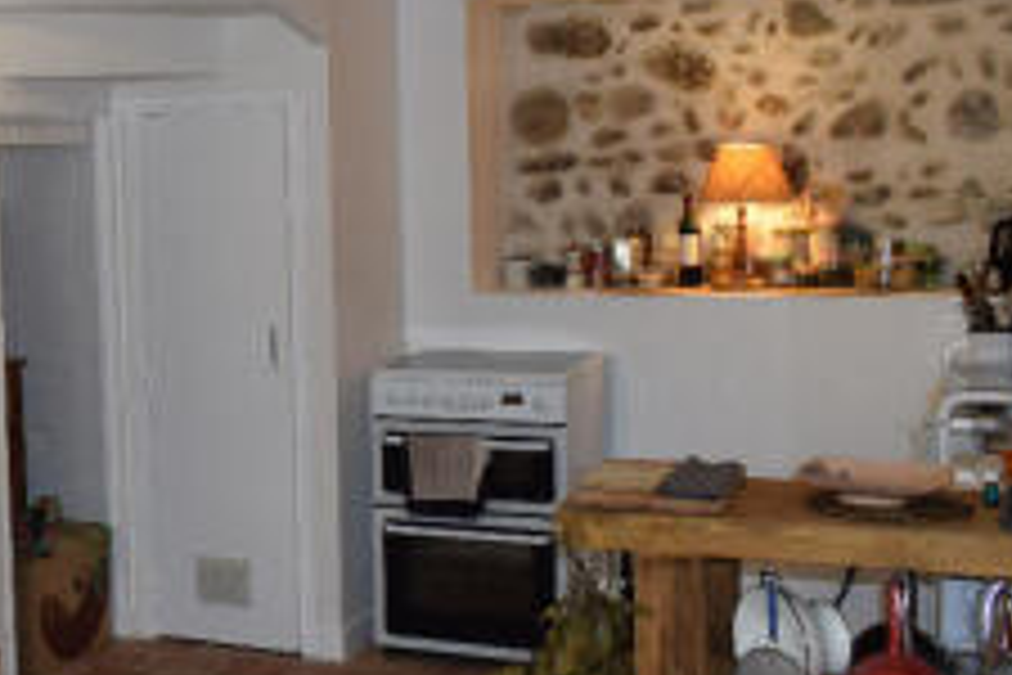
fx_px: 1602
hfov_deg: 33.1
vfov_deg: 23.7
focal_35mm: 57
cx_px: 90
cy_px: 263
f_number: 5
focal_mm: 18
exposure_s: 1/100
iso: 800
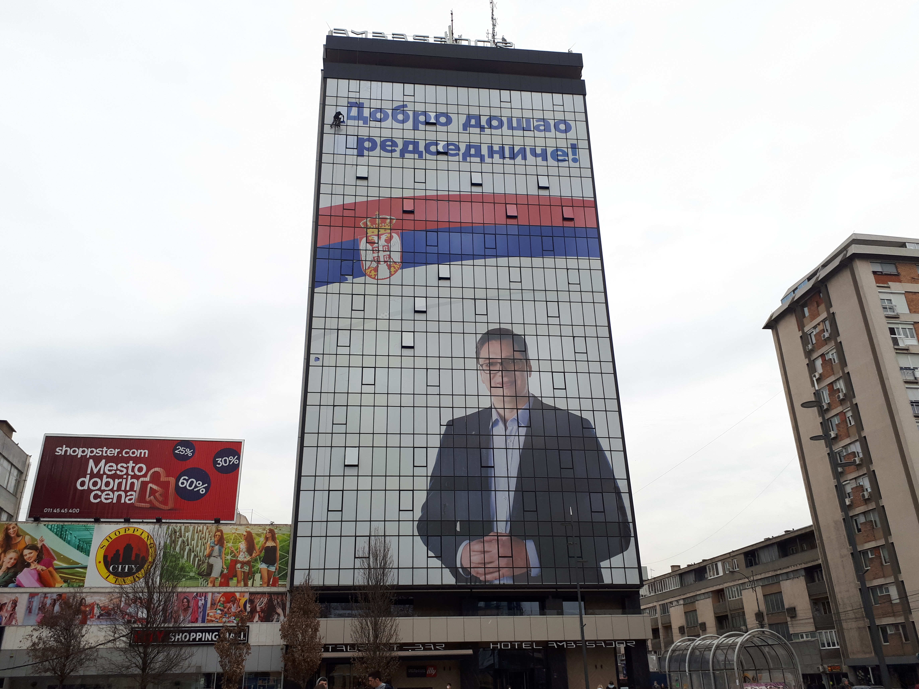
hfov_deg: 65.3
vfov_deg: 51.4
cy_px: 344
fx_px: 717
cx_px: 460
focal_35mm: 27
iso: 40
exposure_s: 1/992
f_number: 1.9
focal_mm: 3.6
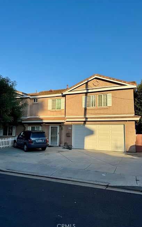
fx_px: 161
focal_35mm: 26
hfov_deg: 47.4
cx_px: 59
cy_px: 114
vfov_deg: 70.4
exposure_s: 1/3597
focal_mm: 6.76
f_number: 1.78
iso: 80
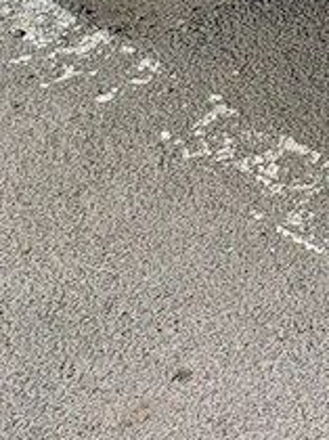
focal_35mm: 159
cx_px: 947
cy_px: -406
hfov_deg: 8.1
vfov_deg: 11.4
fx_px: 2019
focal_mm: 4.71
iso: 144
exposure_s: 1/320
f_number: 1.7
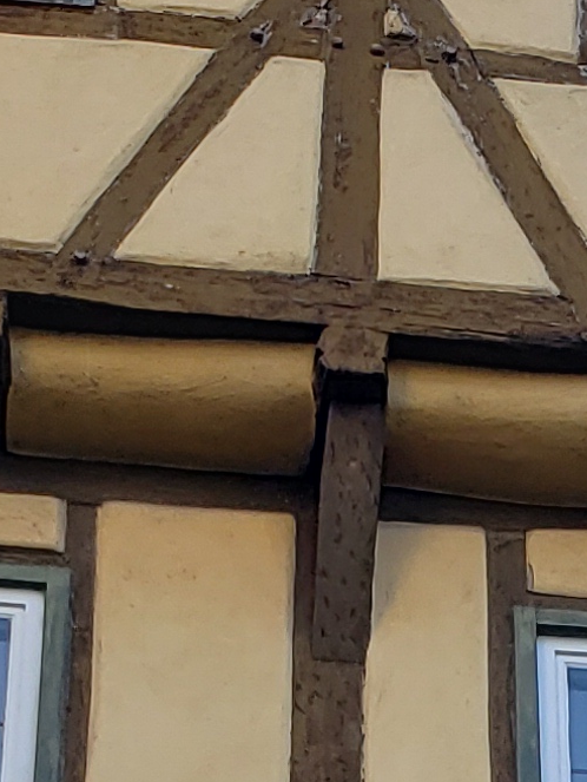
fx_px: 3569
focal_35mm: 158
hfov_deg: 9.4
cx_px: 301
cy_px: 1091
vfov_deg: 12.0
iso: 50
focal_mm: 4.3
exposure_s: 1/383
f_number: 2.4
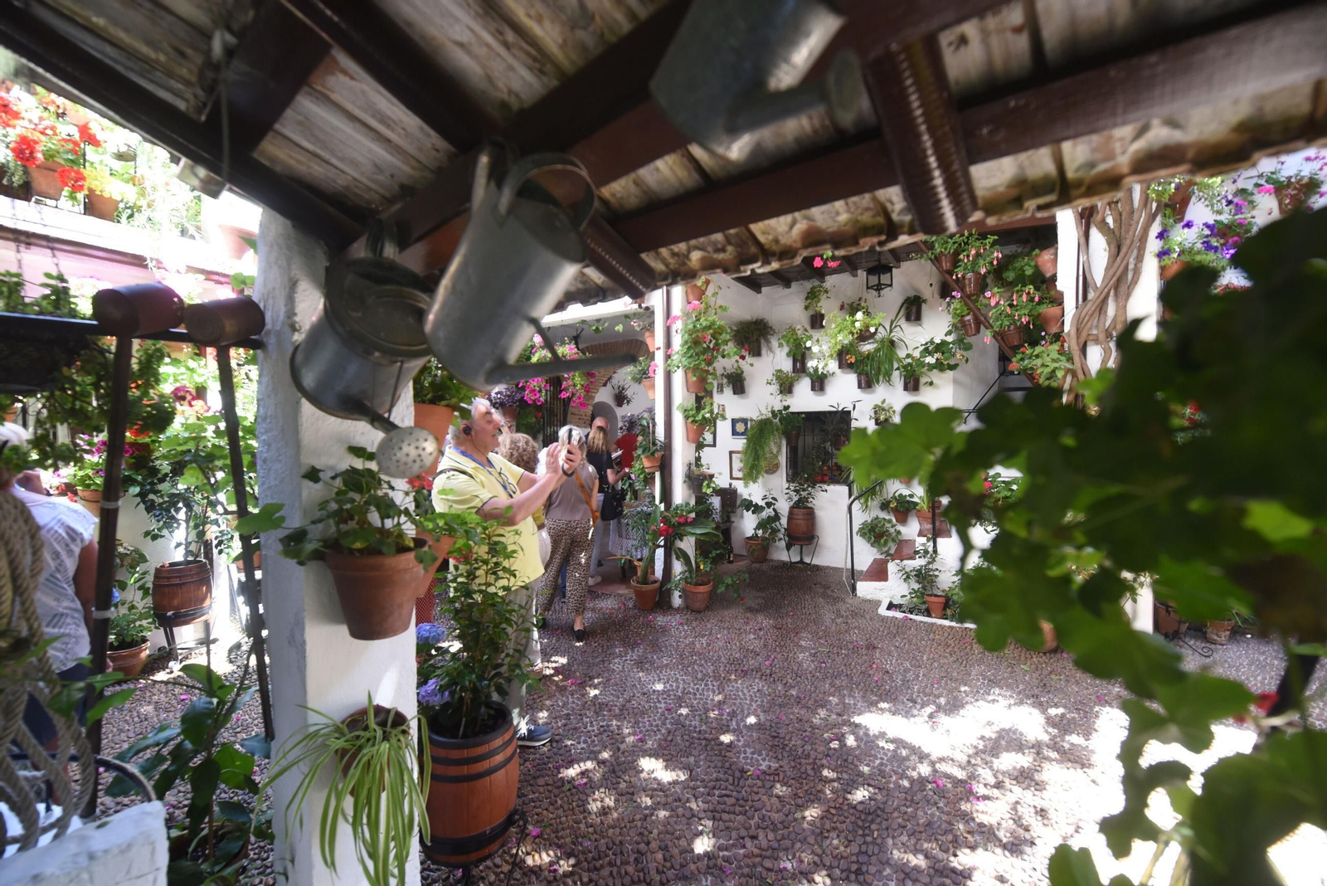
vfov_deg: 81.3
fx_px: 516
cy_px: 443
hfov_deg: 104.2
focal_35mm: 14
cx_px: 664
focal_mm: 14
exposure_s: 1/250
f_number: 4.5
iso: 1400
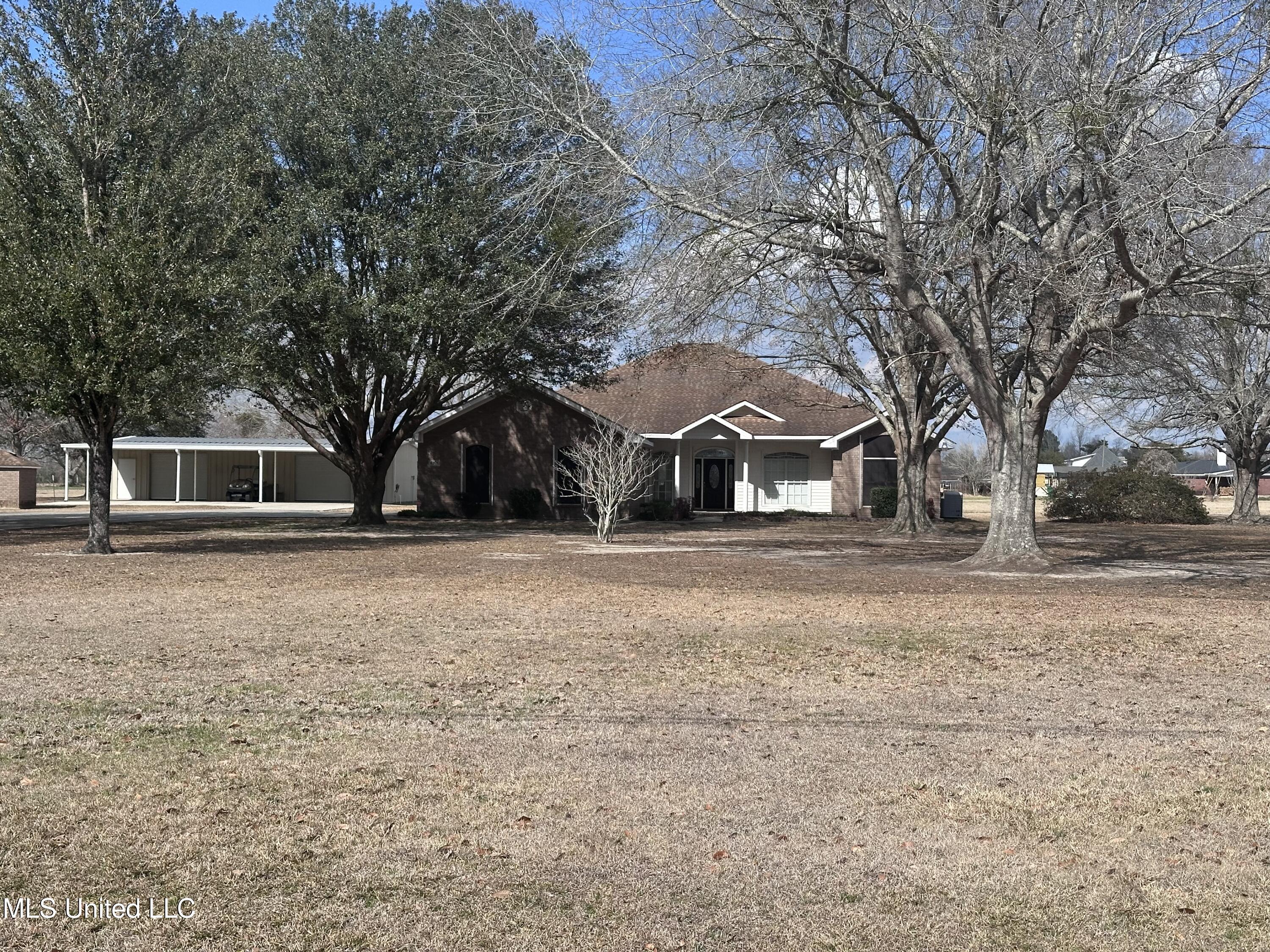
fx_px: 1761
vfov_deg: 30.3
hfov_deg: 39.7
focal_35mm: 48
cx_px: 635
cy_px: 476
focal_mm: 6.86
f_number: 1.78
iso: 64
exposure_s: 1/4785
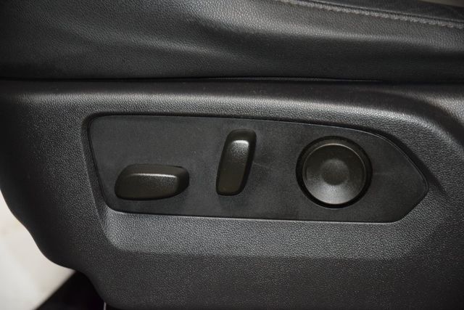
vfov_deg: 13.0
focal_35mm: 105
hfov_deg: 19.5
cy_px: 155
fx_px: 1354
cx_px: 232
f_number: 4.5
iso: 2500
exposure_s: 1/60
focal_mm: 70
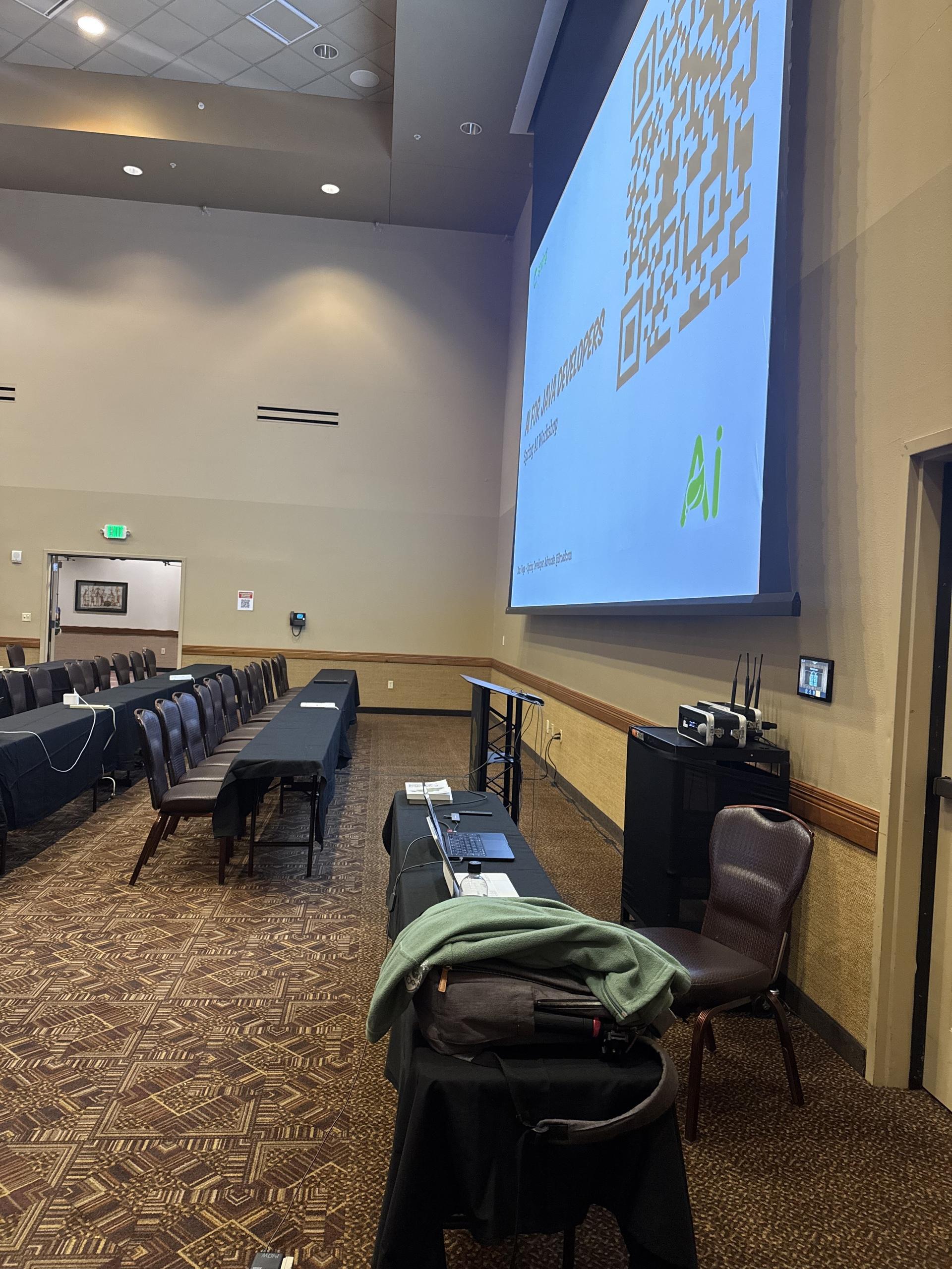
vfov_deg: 71.6
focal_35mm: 24
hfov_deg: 56.8
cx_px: 476
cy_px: 634
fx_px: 880
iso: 500
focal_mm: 6.76
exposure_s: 1/60
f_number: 1.78
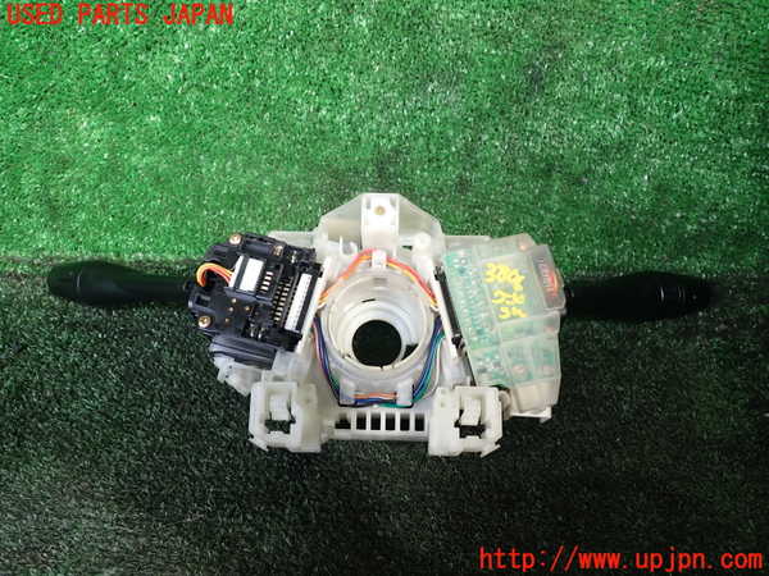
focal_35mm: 30
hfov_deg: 60.0
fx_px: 666
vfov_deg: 46.8
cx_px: 384
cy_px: 288
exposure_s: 1/80
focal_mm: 5.4
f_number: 2.3
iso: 100
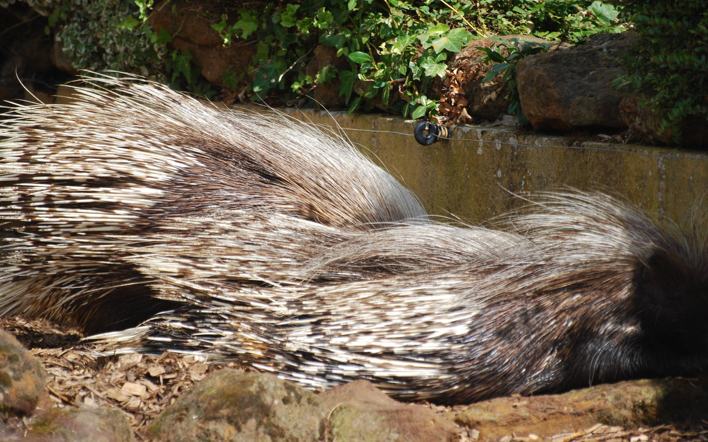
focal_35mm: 414
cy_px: 205
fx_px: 7988
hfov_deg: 5.1
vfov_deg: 3.2
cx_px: 354
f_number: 5.6
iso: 200
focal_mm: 270
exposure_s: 1/640
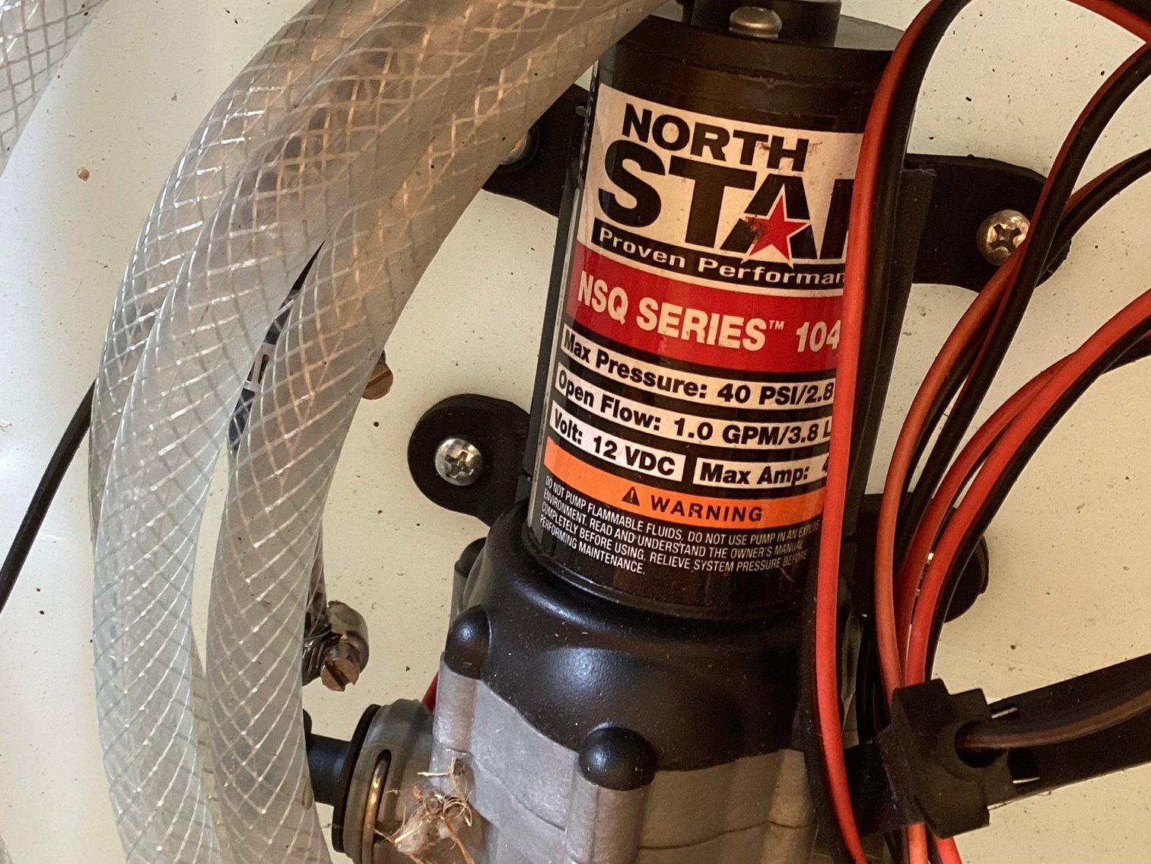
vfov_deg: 45.4
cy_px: 432
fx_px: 1031
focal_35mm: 31
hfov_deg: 58.3
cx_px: 576
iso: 100
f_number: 2.4
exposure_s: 1/50
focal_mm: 3.3
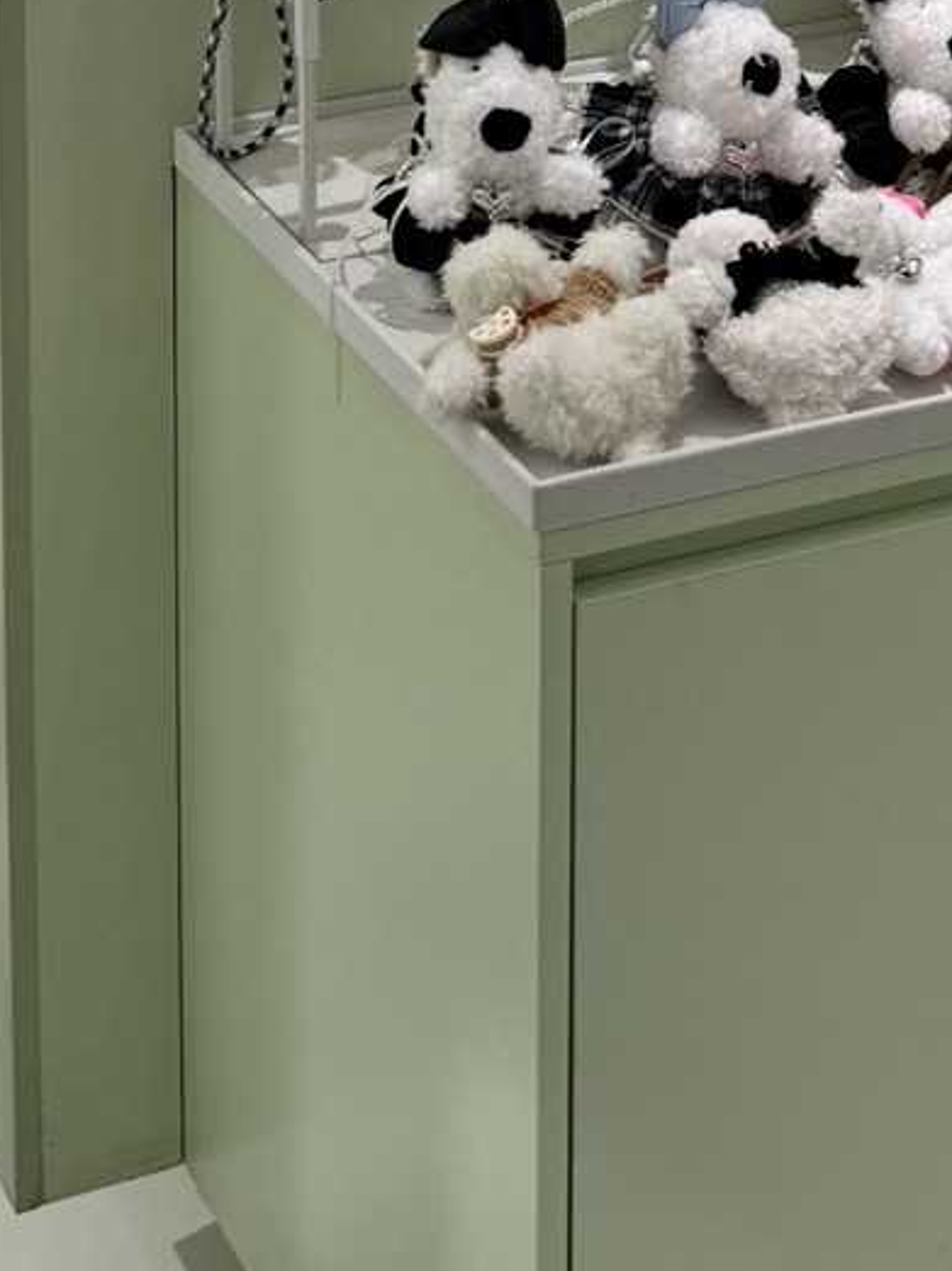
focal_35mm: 92
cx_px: 446
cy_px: -618
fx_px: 3376
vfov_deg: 18.9
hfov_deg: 16.0
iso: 80
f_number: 1.78
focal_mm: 6.76
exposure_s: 1/340
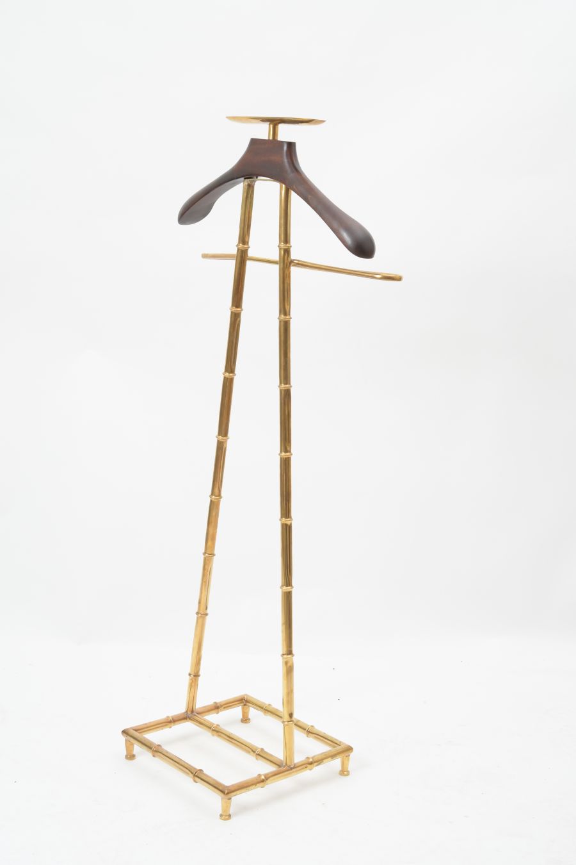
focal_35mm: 52
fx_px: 1248
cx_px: 288
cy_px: 432
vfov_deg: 38.2
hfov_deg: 26.0
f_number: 11
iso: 400
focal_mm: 35
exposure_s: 1/125
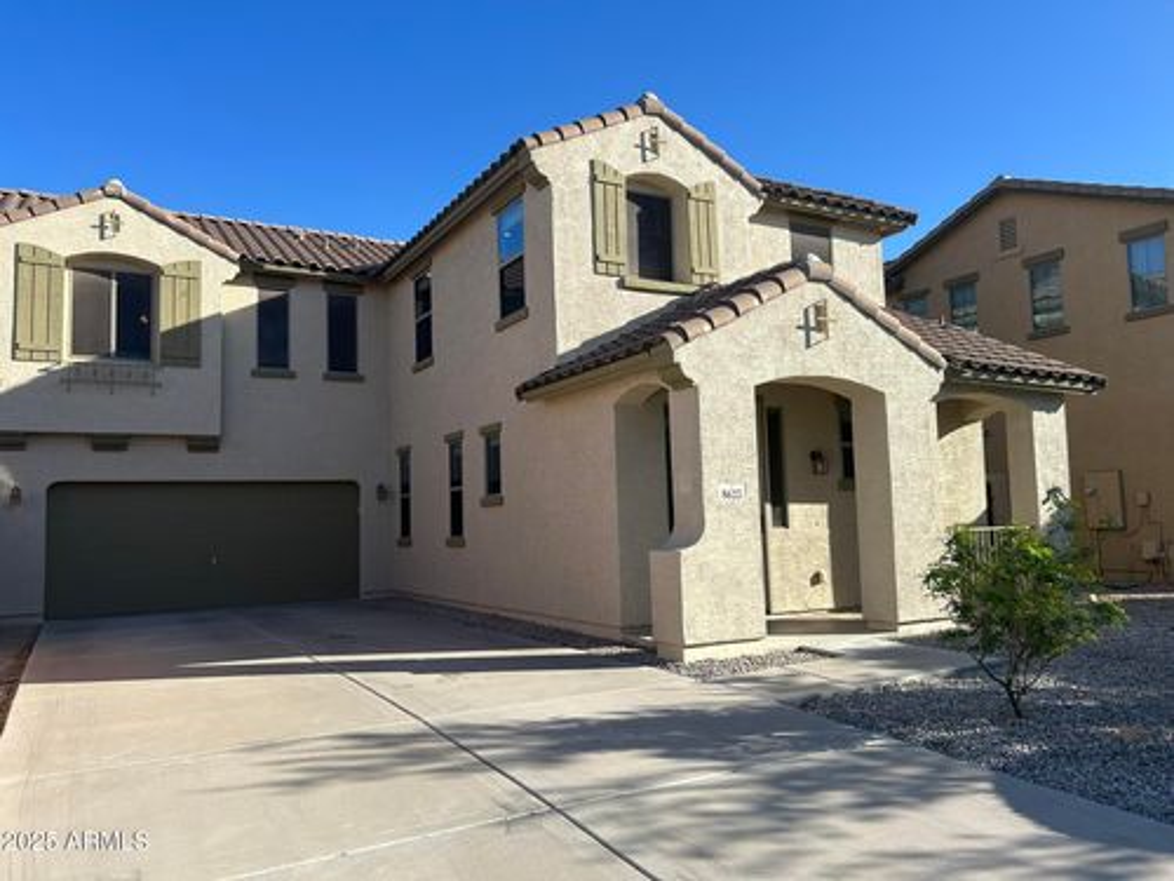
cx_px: 587
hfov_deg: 67.3
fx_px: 882
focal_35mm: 26
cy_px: 440
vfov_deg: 53.1
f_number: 1.5
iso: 50
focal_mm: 5.7
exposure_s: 1/3077
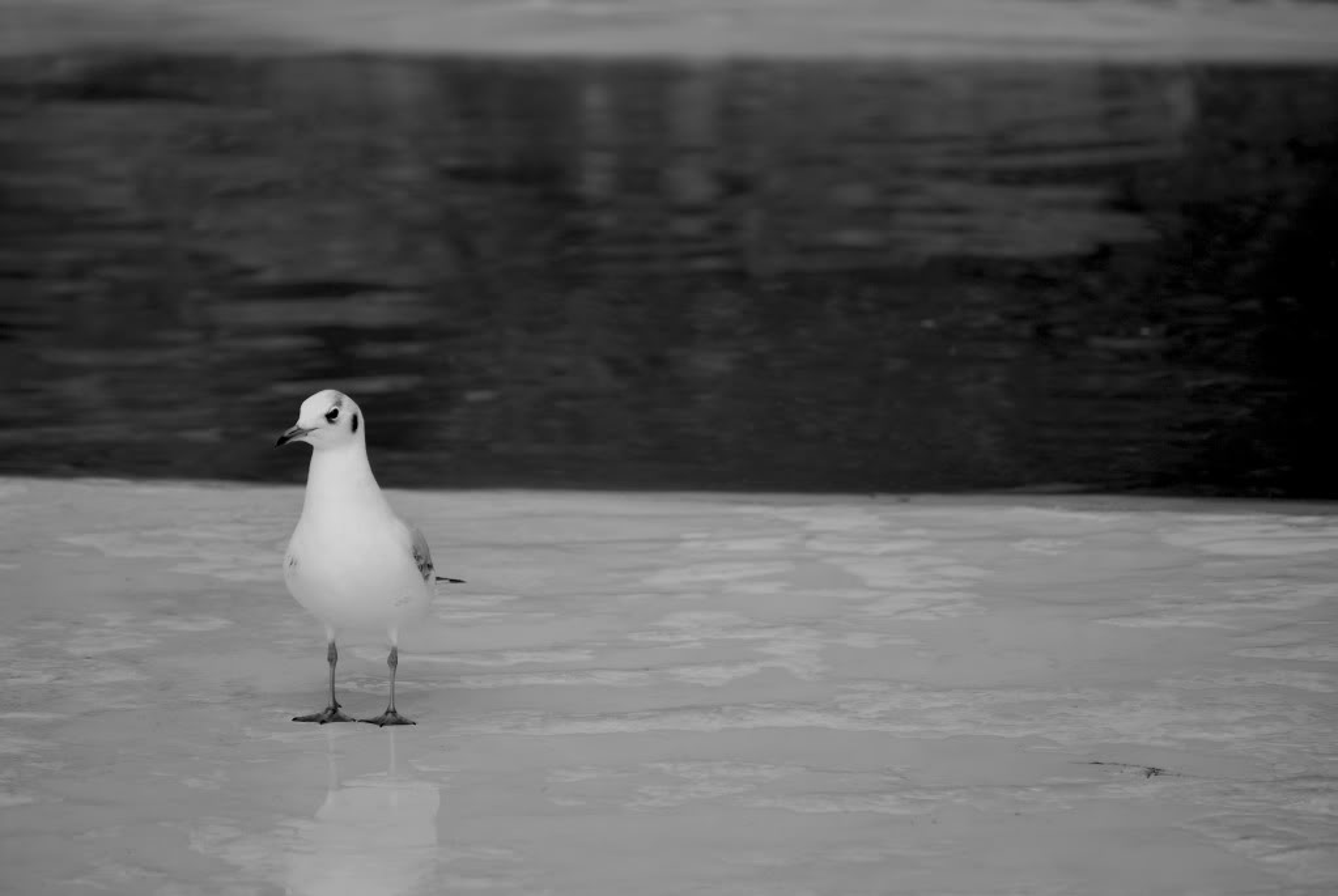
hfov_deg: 6.9
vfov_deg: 4.6
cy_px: 448
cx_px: 669
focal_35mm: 300
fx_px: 11164
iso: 100
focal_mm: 200
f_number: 5.6
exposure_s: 1/125
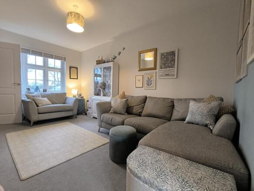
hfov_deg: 94.5
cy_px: 96
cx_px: 127
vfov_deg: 78.1
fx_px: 117
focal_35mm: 16
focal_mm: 1.65
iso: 400
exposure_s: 1/33.3
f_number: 2.2
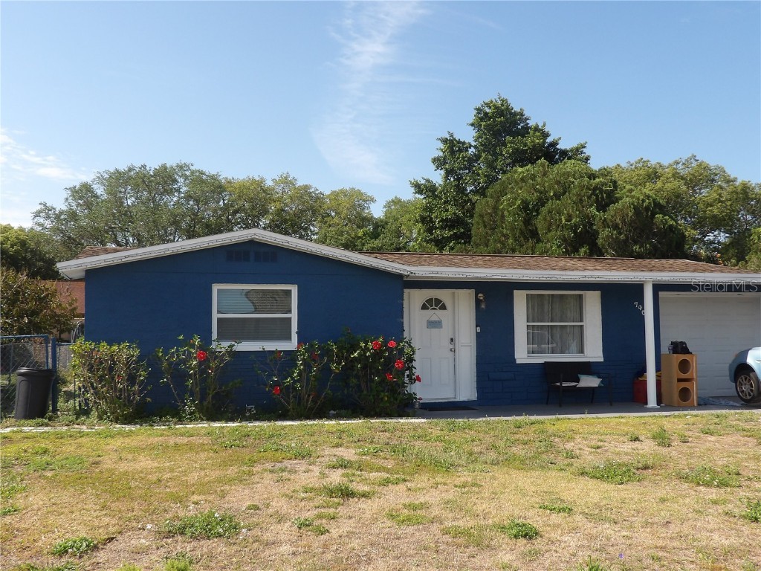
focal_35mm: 33
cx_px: 380
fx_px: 725
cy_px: 286
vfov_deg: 42.9
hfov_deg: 55.4
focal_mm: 5.9
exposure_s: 1/561
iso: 100
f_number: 3.6
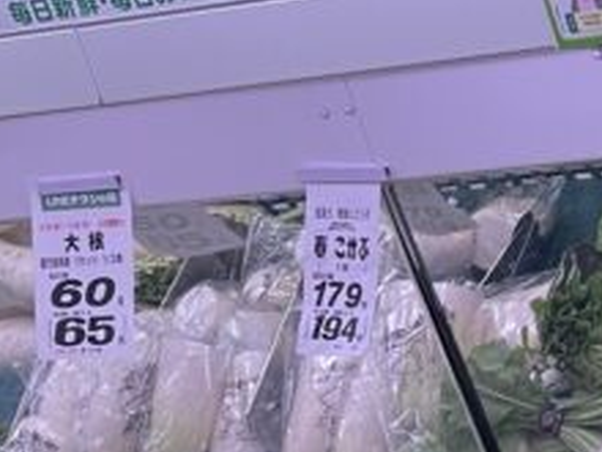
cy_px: 608
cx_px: 235
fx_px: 4209
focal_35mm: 242
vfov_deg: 6.1
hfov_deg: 8.2
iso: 64
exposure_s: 1/120
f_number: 2
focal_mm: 6
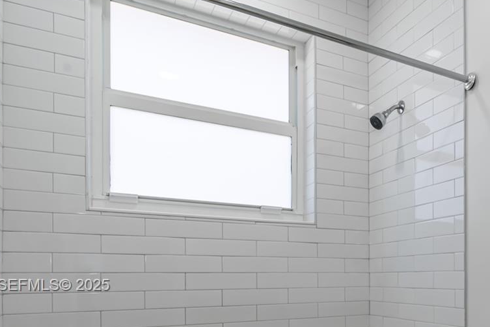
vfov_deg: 36.8
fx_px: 463
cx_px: 428
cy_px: 286
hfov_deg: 50.4
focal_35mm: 34
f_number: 10
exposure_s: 1/40
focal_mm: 16
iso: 200
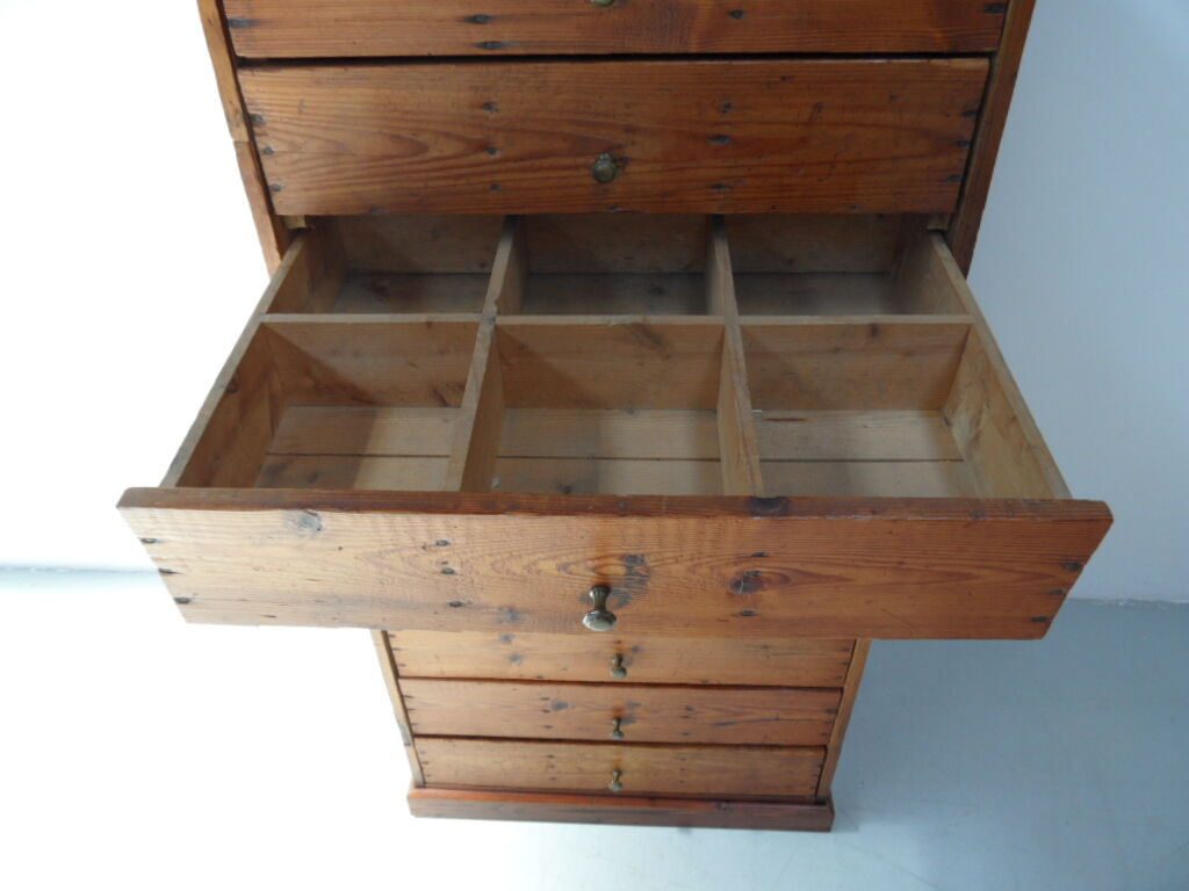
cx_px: 594
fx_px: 824
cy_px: 446
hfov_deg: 71.6
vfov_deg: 56.8
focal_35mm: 24
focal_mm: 3.9
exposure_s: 1/45
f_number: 3.2
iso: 100
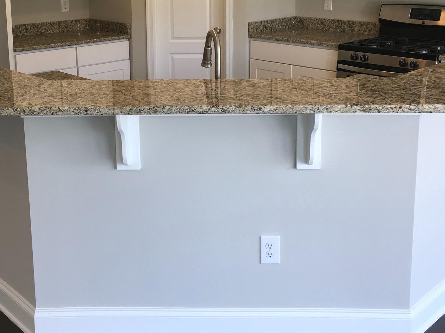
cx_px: 192
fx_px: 604
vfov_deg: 30.3
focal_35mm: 47
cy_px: 74
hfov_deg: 40.4
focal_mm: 4.15
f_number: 2.2
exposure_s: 1/31
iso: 25
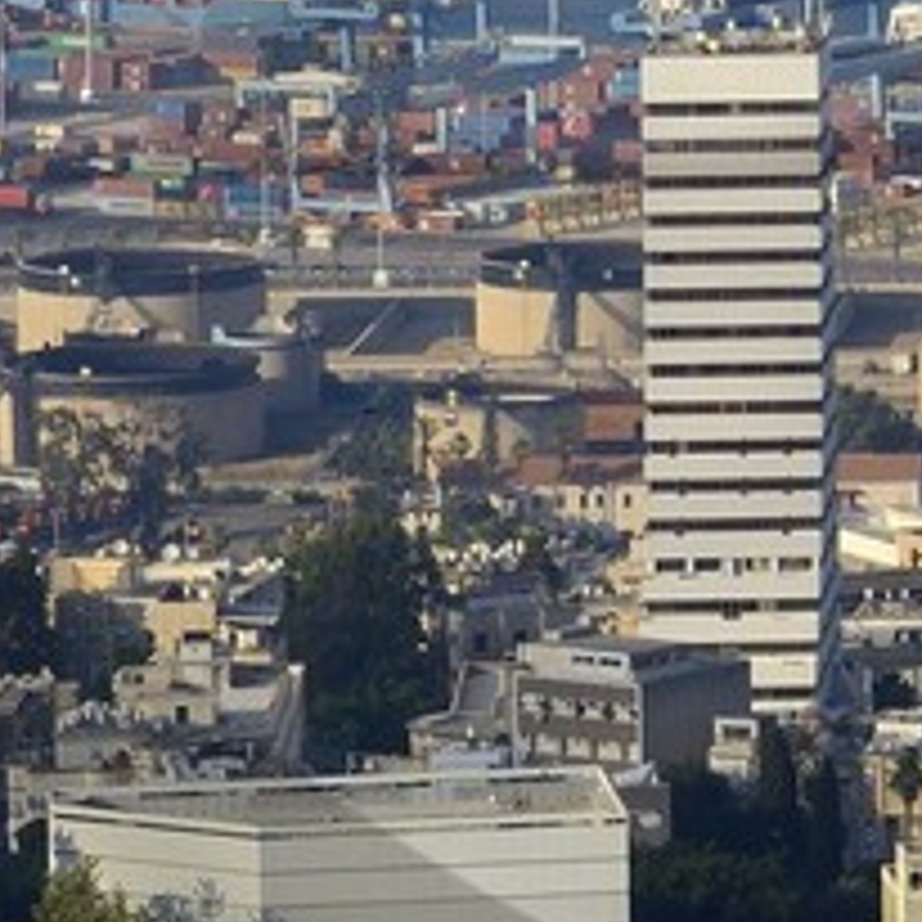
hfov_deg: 4.4
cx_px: 1286
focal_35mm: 397
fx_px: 11963
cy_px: -553
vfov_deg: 4.4
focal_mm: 60
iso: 250
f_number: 8
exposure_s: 1/640
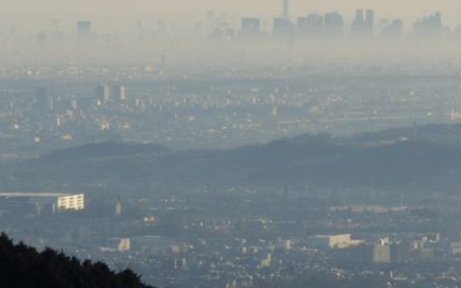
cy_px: 167
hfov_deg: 3.8
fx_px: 7021
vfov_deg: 2.3
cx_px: 197
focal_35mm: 559
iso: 80
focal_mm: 52.5
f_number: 5.9
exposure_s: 1/400
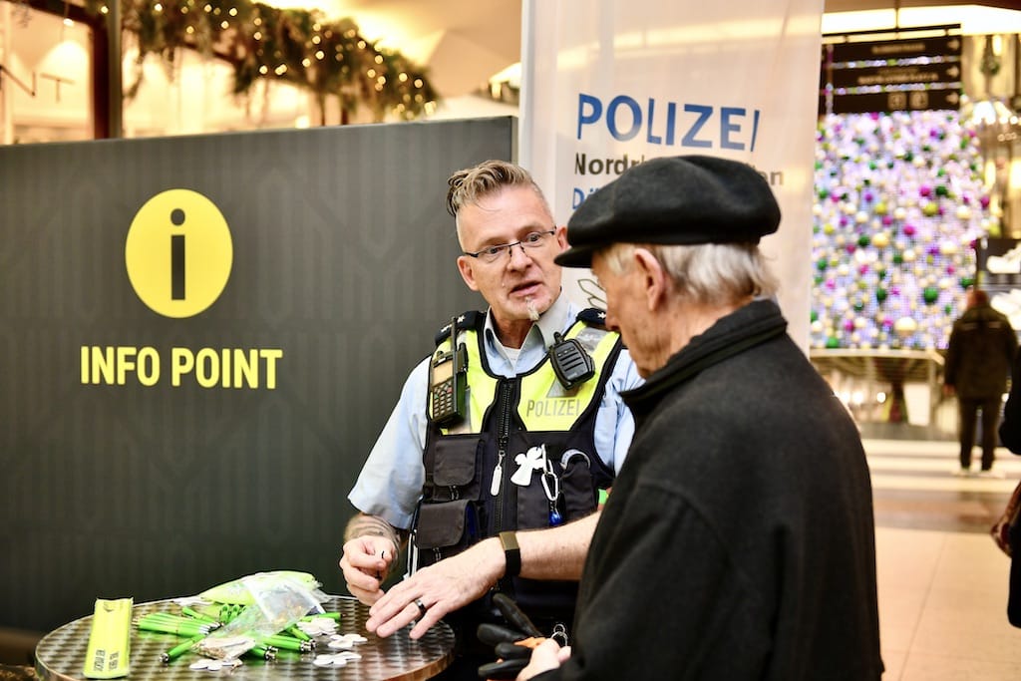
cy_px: 340
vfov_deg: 29.9
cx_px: 510
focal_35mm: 45
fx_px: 1276
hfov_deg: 43.6
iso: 1400
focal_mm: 45
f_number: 2.8
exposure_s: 1/200
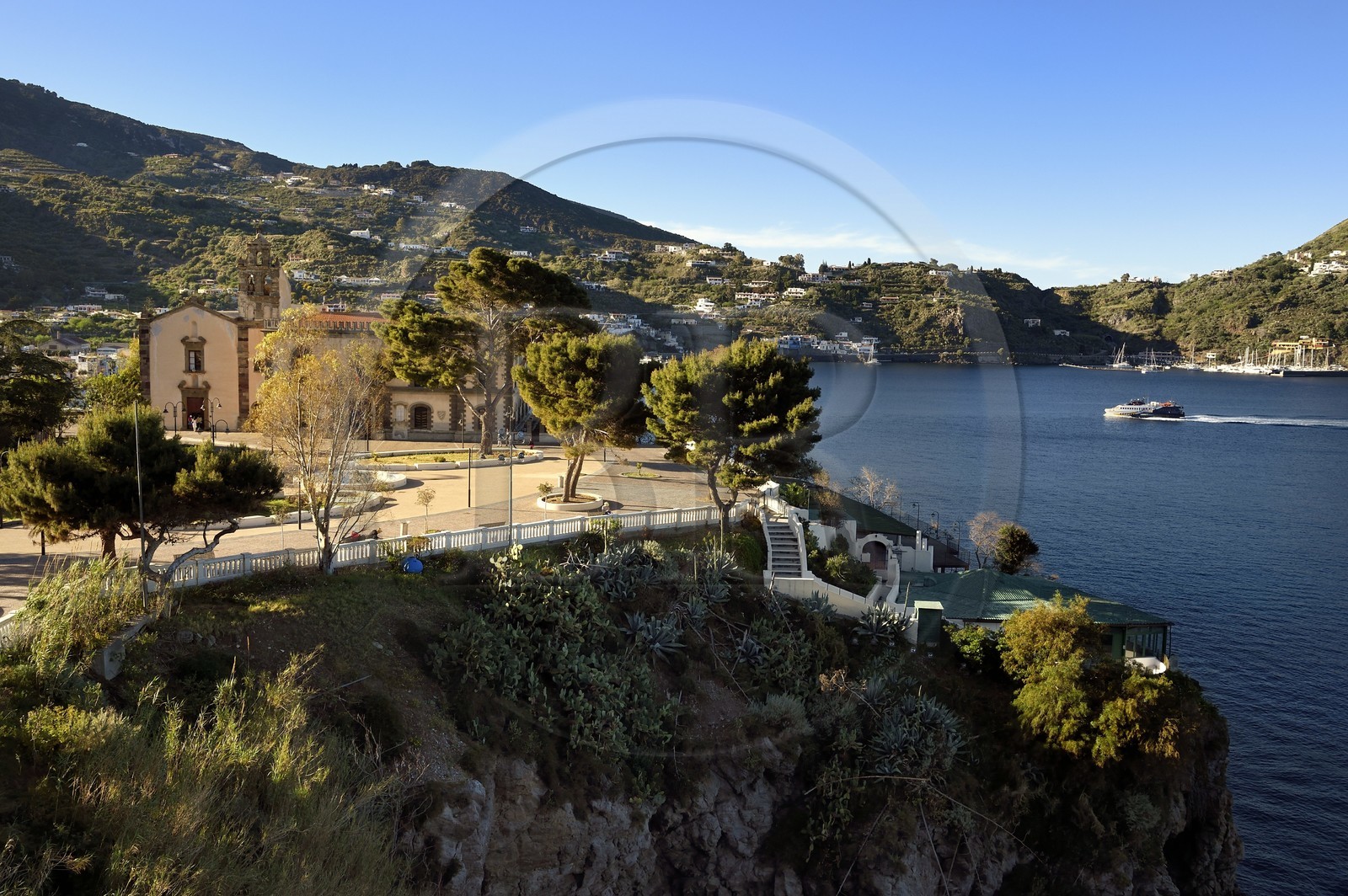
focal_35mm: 32
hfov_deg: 58.8
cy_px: 448
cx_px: 674
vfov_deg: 41.0
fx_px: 1197
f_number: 11
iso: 200
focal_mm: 32
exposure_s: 1/250
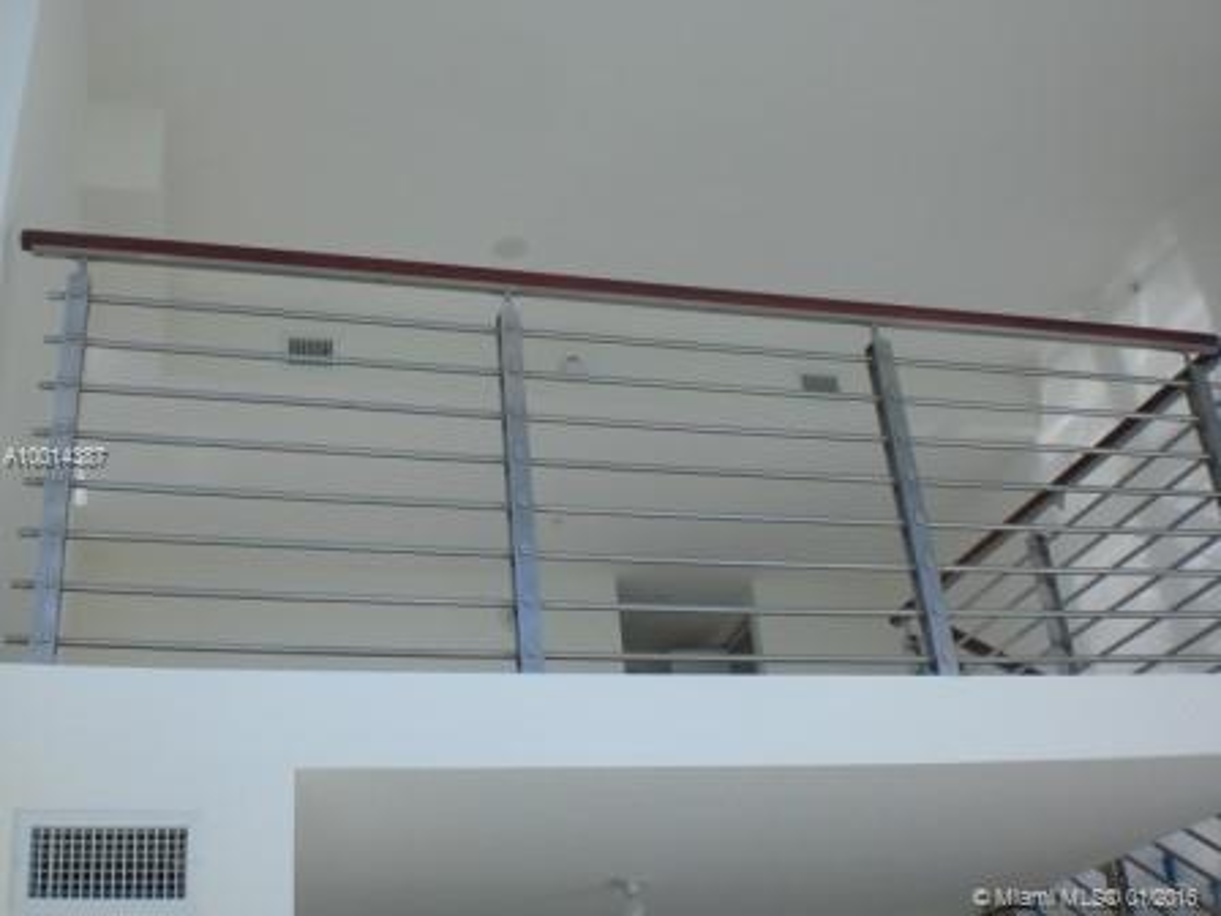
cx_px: 610
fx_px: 1340
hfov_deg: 49.0
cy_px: 458
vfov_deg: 37.7
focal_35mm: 38
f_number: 4.4
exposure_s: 1/200
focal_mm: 6.3
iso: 50
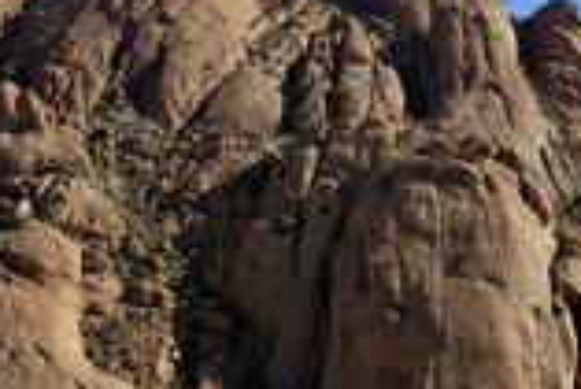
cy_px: 293
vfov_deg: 11.1
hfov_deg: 16.3
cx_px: 585
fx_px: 1987
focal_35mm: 123
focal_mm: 46
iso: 200
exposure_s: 1/250
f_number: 11
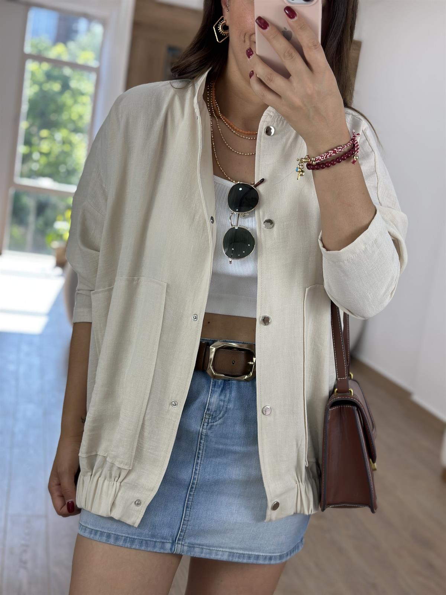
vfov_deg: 39.7
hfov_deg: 30.3
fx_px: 825
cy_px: 298
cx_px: 223
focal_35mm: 48
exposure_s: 1/419
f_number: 1.78
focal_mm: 6.86
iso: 80
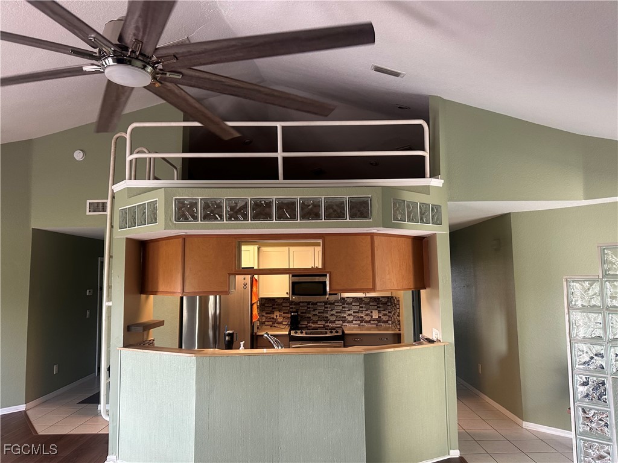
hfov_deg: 71.6
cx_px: 309
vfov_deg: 56.8
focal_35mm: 24
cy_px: 232
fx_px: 428
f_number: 1.78
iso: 200
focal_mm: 6.86
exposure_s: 1/60
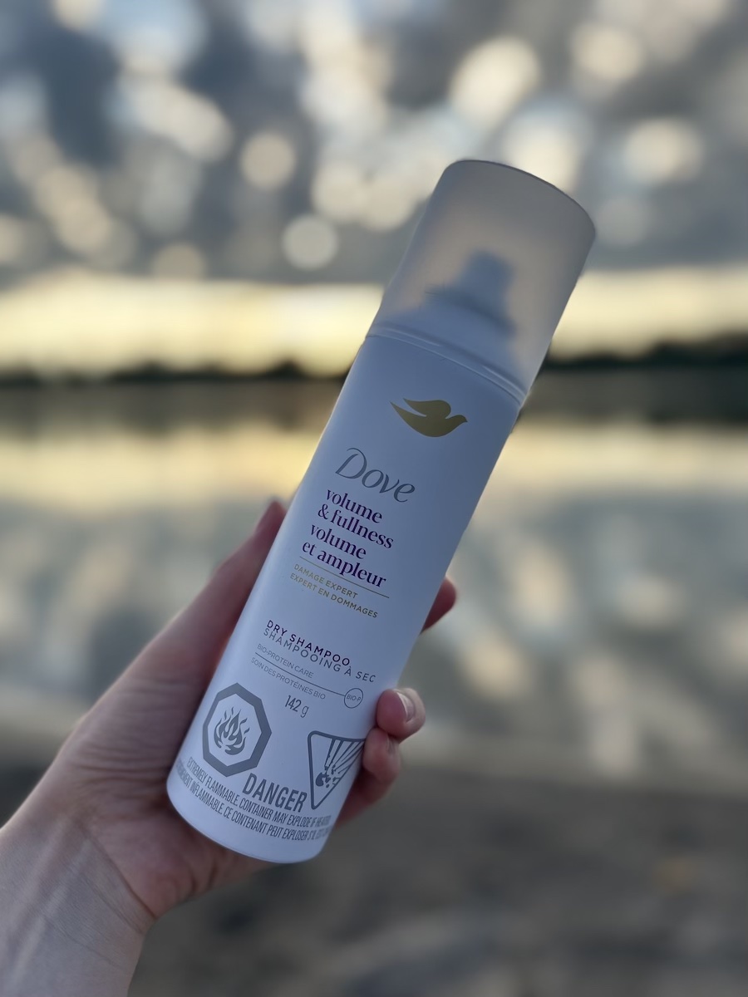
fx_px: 749
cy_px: 498
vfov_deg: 67.3
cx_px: 374
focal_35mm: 26
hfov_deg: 53.1
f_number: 1.5
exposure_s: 1/1029
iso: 50
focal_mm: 5.7
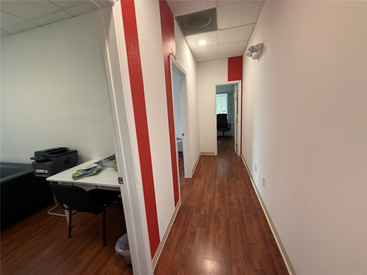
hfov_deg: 102.1
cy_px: 138
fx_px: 148
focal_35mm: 14
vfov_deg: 85.7
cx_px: 184
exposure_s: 1/60
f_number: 2.2
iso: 200
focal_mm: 2.22
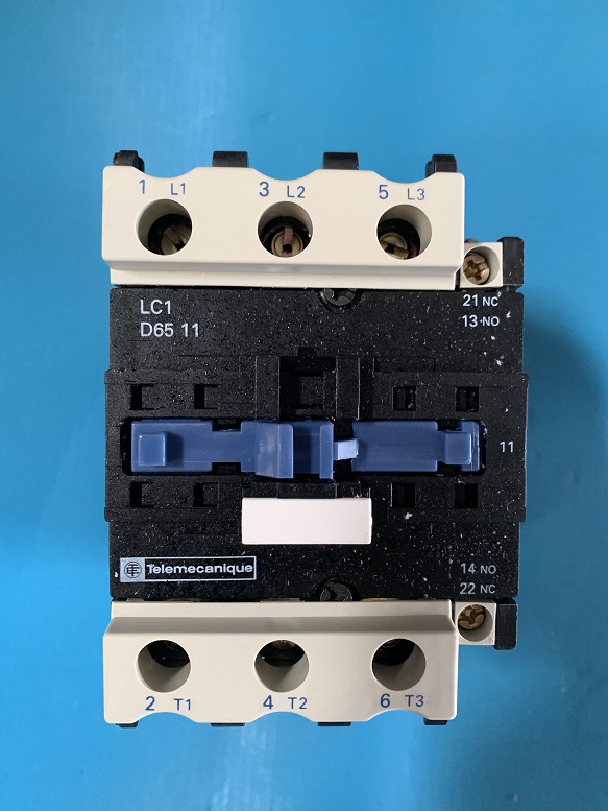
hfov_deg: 51.4
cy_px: 398
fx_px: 632
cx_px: 311
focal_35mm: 27
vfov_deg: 65.3
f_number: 1.8
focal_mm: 4.25
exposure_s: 1/60
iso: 400
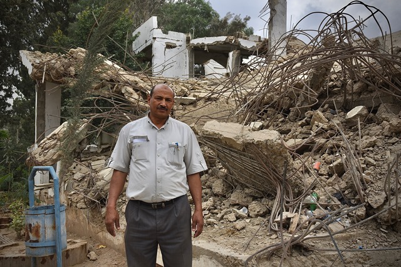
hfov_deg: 48.4
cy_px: 134
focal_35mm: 40
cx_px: 200
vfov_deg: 33.4
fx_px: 446
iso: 400
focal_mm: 40
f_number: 10
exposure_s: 1/400
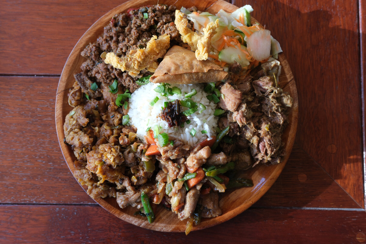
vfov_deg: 35.1
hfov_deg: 50.7
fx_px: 386
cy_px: 117
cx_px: 184
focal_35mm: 38
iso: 400
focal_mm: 24.1
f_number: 5
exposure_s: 1/120
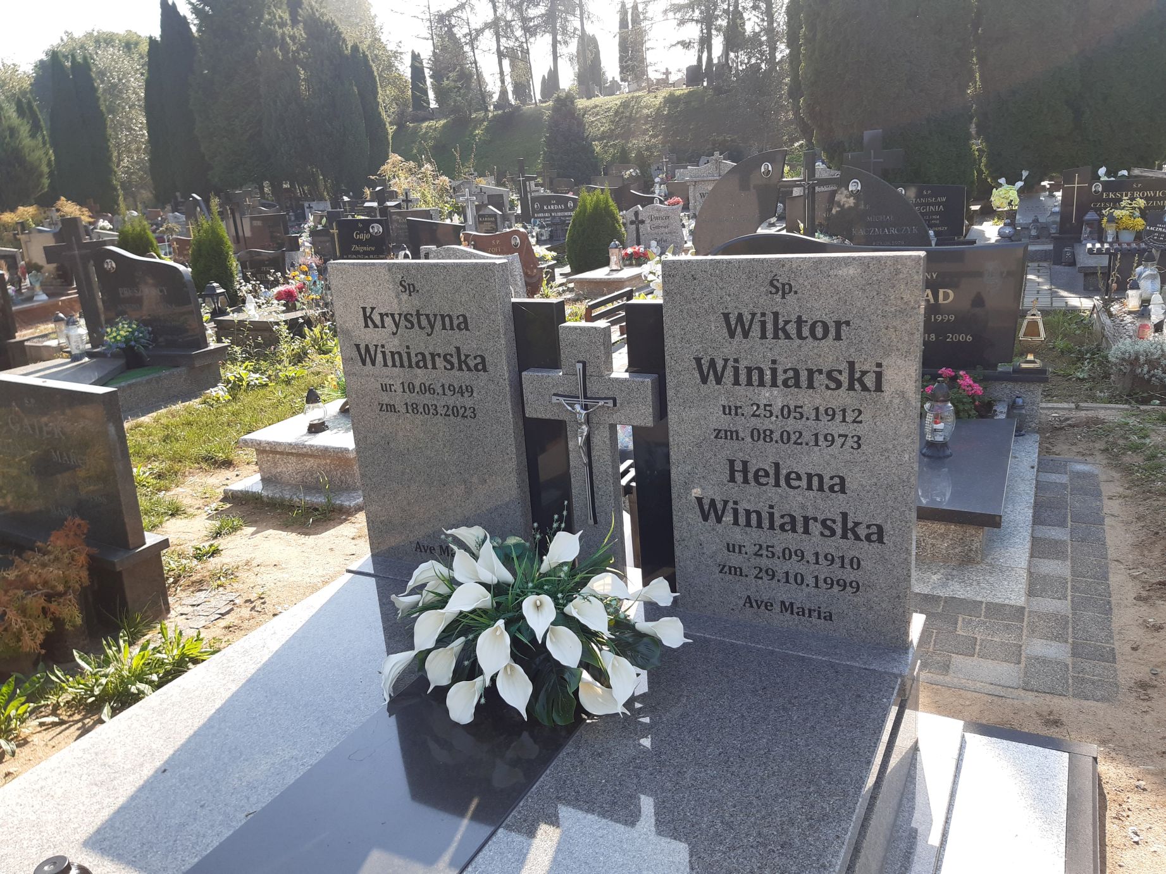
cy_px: 437
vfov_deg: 53.1
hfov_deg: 67.3
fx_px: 876
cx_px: 583
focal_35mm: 26
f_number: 1.7
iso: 40
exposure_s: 1/578
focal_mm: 3.92
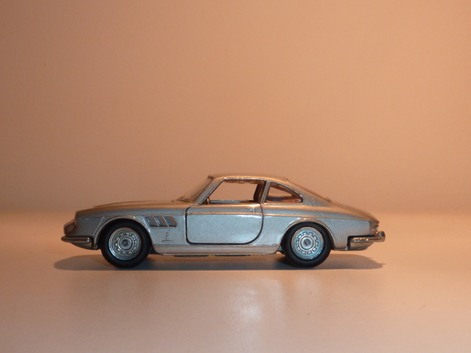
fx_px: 653
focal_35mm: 48
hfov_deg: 39.7
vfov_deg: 30.3
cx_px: 236
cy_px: 176
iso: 100
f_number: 4
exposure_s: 1/40
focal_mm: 4.4
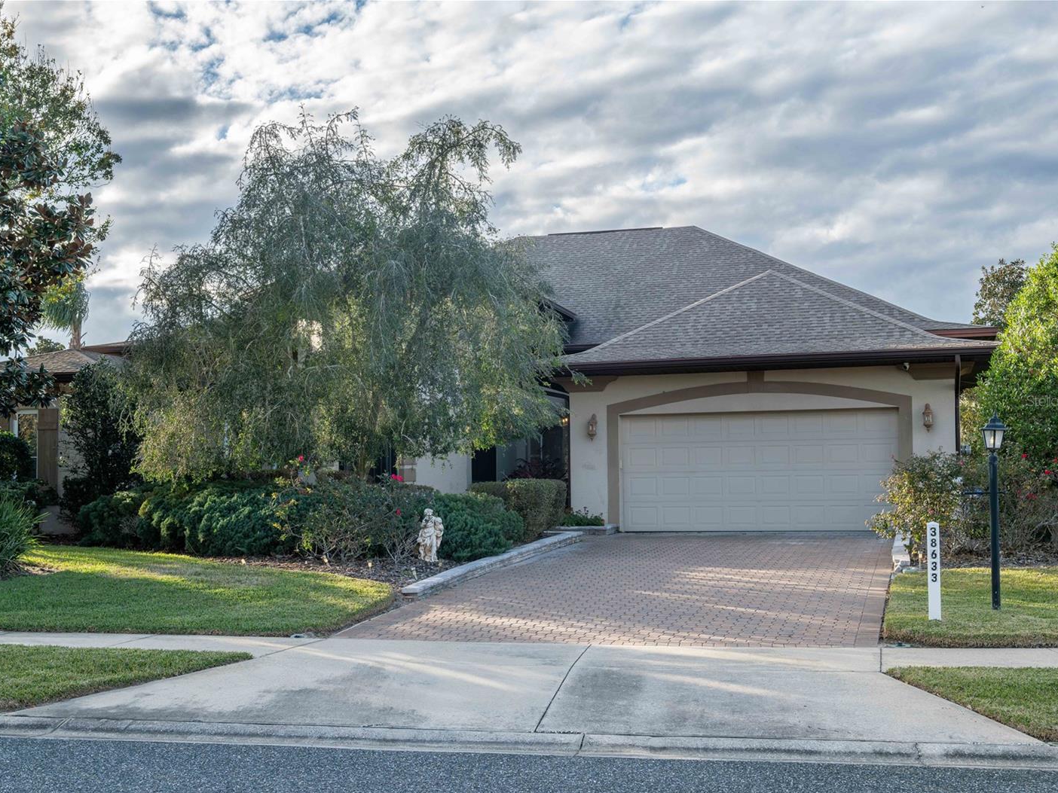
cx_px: 491
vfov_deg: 31.5
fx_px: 1406
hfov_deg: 41.2
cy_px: 401
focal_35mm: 46
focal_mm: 42
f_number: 9
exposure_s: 1/160
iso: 320
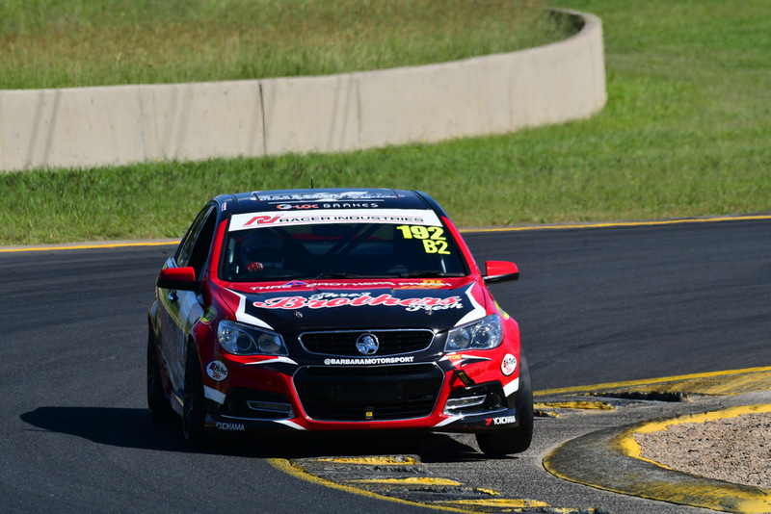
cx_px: 386
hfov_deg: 2.7
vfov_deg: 1.8
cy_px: 257
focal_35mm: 750
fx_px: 16067
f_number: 11
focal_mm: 500
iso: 320
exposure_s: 1/640
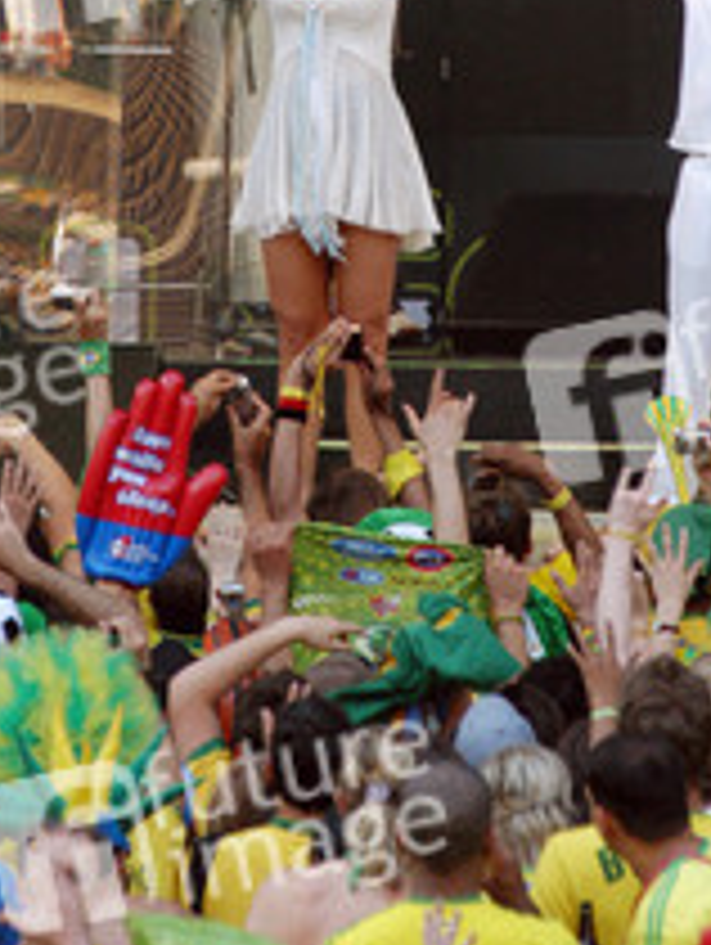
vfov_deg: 3.6
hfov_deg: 2.7
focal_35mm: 548
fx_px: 14977
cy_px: 153
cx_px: 346
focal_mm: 200
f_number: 4
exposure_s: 1/160
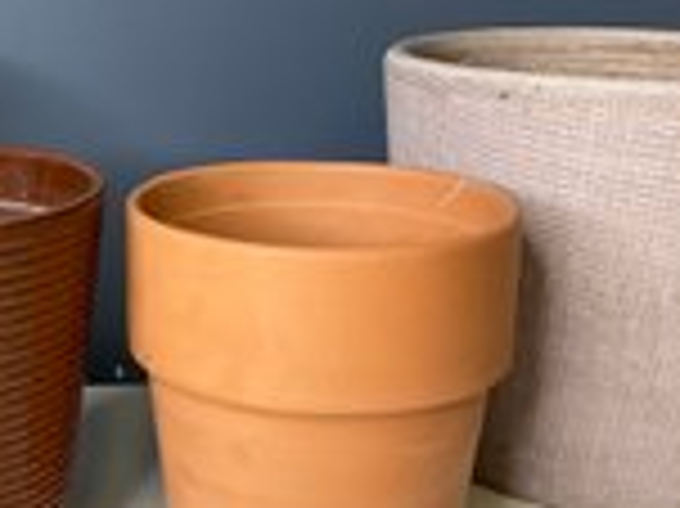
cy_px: 209
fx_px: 1295
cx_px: 151
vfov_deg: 22.2
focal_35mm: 66
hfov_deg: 28.9
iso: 40
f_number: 1.8
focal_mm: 3
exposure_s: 1/120
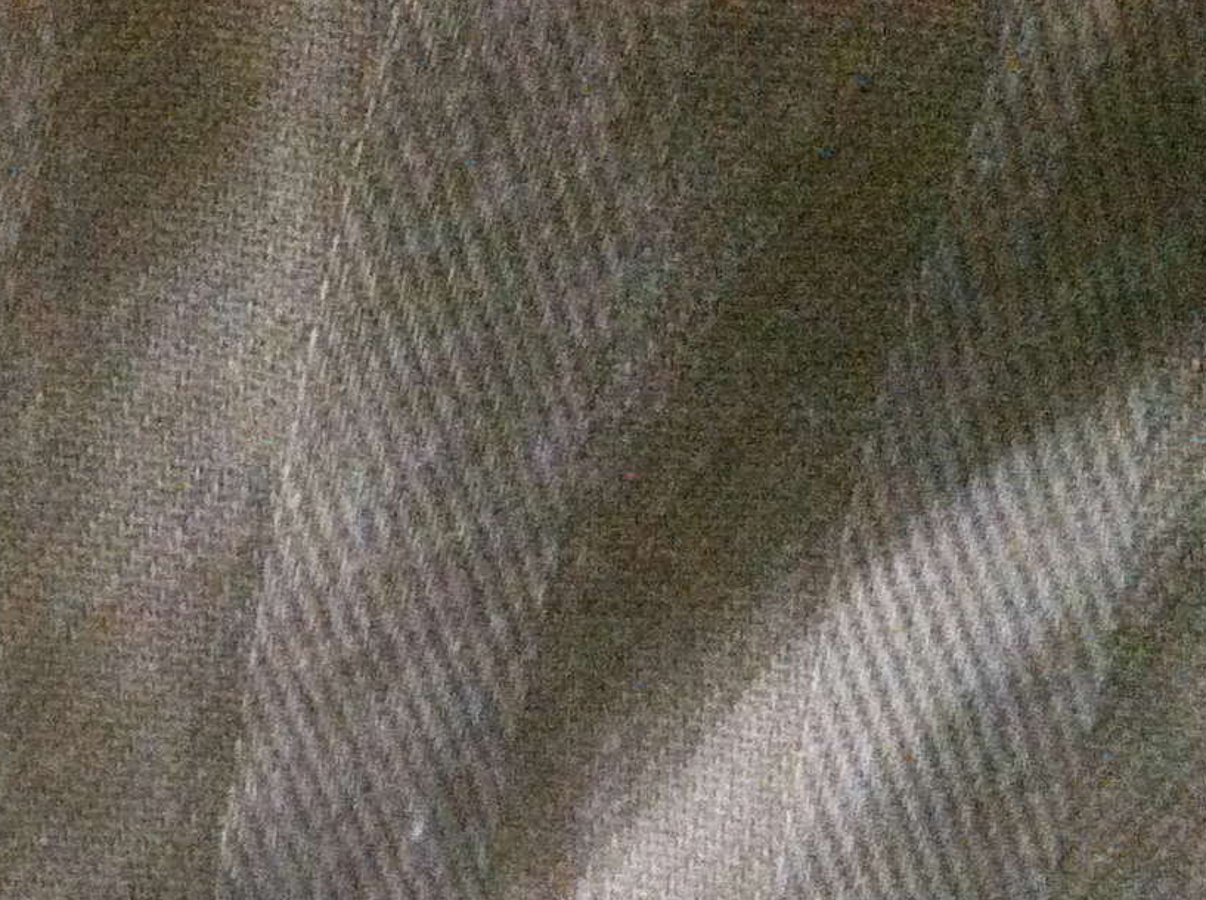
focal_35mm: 111
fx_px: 3861
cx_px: -582
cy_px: 1422
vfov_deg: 12.5
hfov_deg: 16.3
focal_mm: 3.85
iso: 640
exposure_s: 1/15
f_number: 2.8
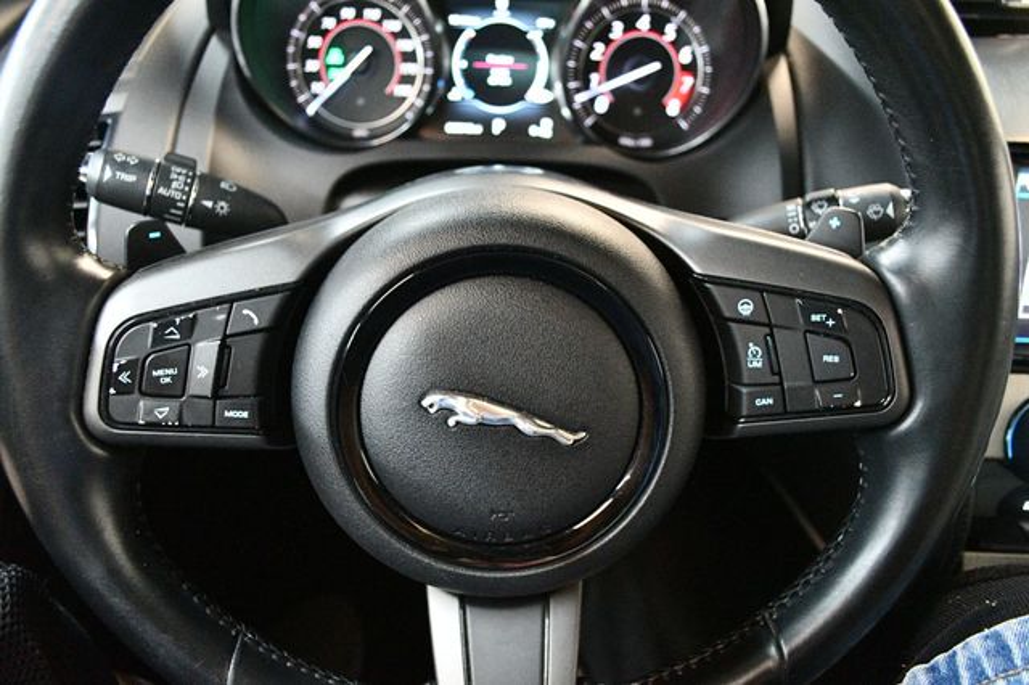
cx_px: 514
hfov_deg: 67.4
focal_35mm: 27
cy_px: 342
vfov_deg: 47.9
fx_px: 771
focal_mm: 18
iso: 9000
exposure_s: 1/60
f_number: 3.5
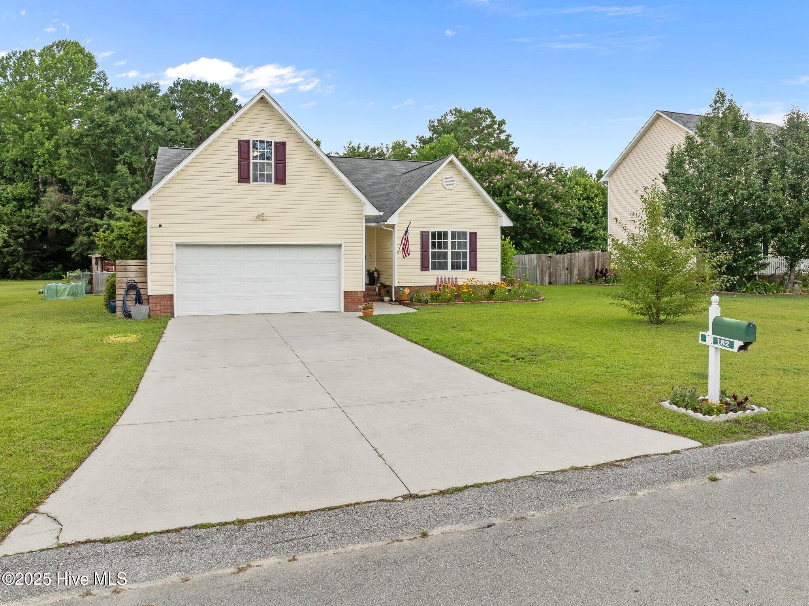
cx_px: 404
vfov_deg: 56.8
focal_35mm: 24
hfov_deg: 71.6
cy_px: 303
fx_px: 561
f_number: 5
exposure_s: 1/400
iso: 100
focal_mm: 12.29
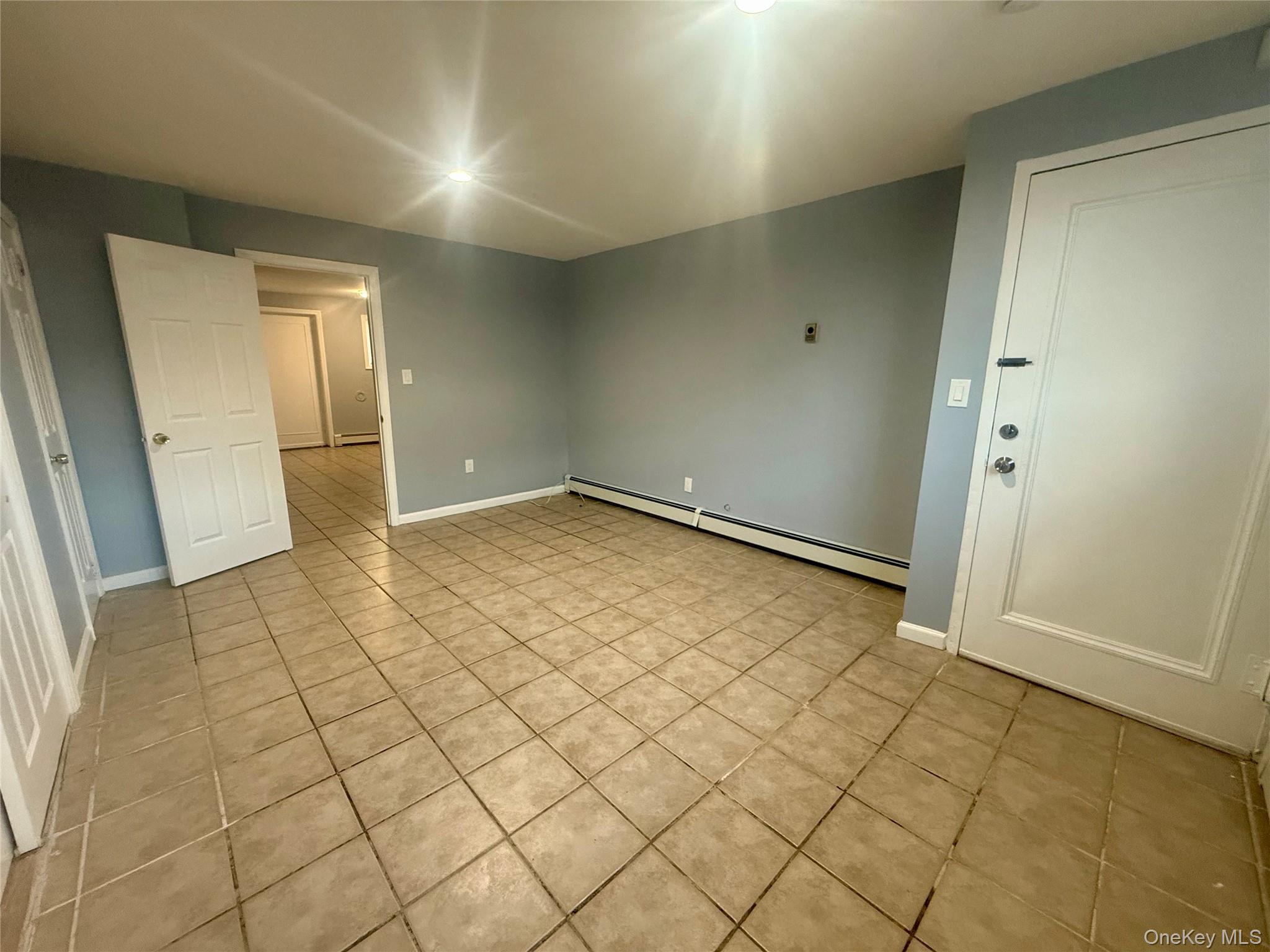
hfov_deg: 102.1
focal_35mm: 14
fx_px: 514
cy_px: 476
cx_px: 635
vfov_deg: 85.7
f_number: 2.2
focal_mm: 2.22
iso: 320
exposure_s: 1/60
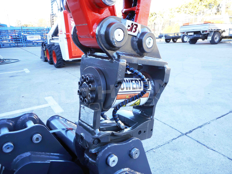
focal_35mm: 25
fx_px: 168
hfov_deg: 69.4
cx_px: 116
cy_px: 87
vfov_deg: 54.9
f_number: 3.7
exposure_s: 1/40
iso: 80
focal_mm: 4.5
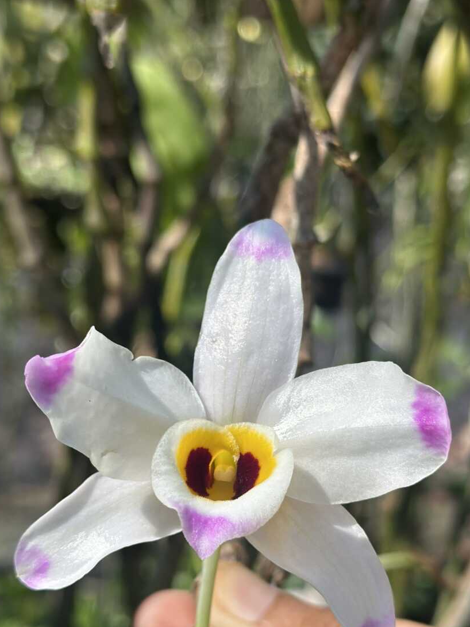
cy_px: 383
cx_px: 271
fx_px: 1195
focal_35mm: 66
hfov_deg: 22.2
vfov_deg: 29.3
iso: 80
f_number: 1.78
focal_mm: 6.86
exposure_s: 1/1357
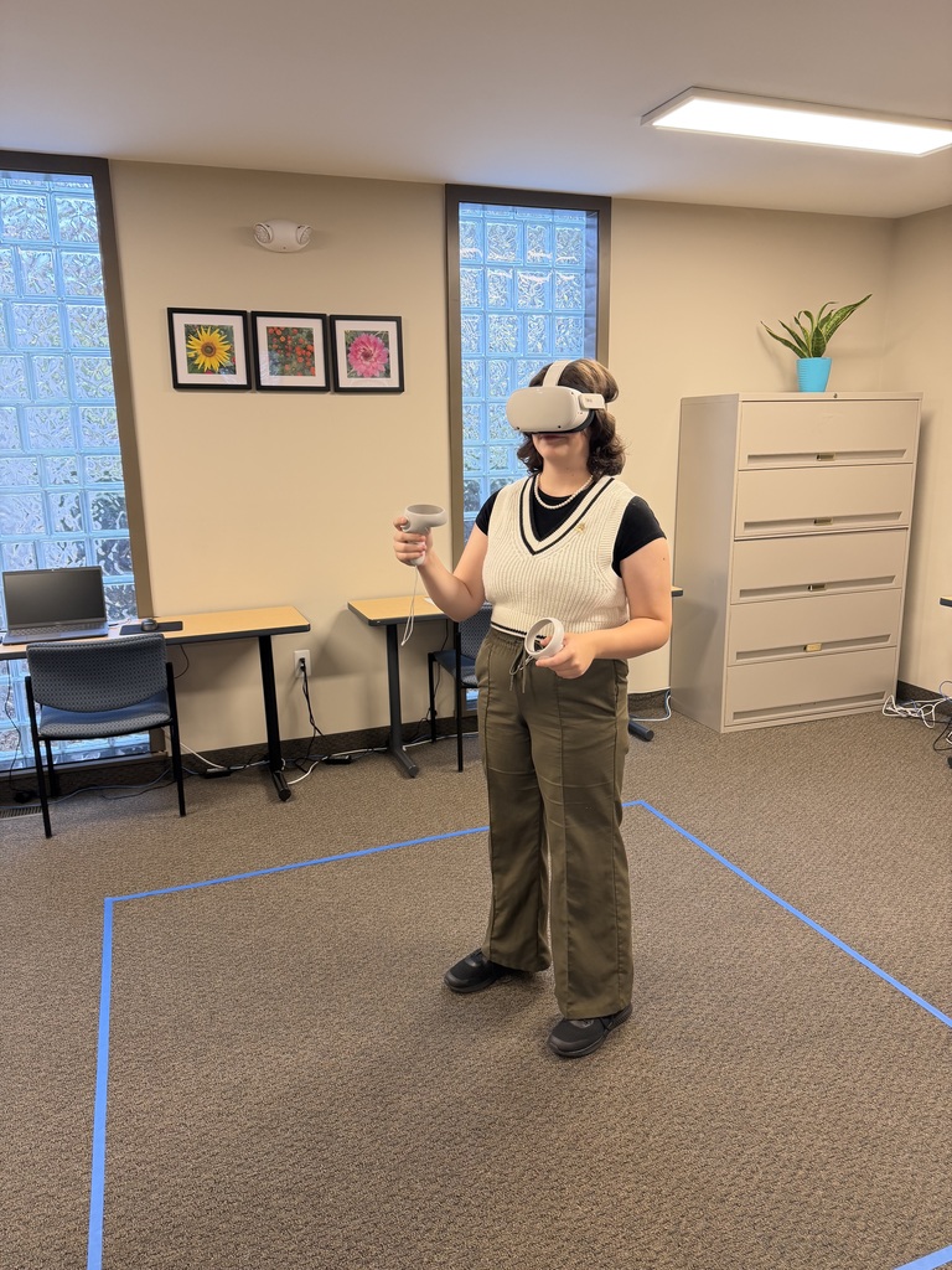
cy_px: 635
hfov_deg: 56.8
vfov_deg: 71.6
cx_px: 476
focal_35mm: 24
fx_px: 880
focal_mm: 6.76
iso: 160
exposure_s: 1/60
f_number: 1.78
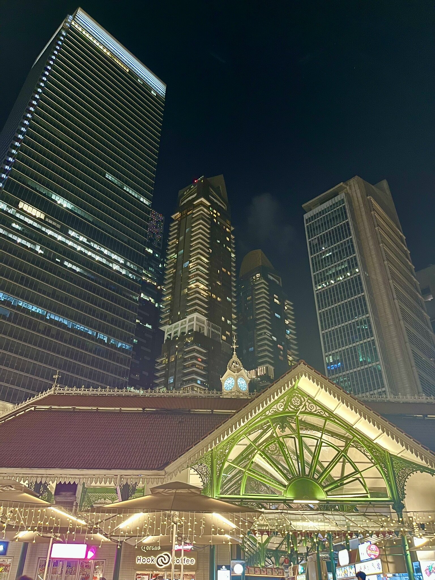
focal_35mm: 26
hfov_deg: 53.1
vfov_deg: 67.3
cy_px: 290
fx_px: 436
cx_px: 218
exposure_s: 1/33
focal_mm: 5.1
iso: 500
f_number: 1.6
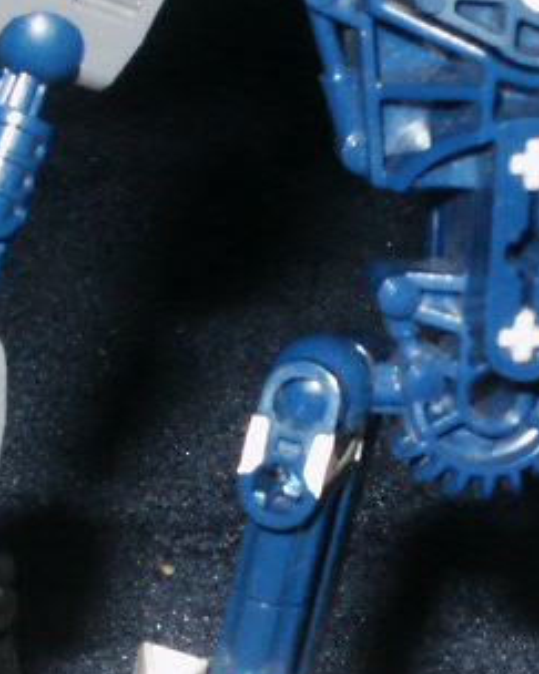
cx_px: 492
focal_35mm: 144
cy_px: 277
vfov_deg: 13.4
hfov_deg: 10.7
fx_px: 2873
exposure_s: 1/45
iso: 200
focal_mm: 7.18
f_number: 6.7
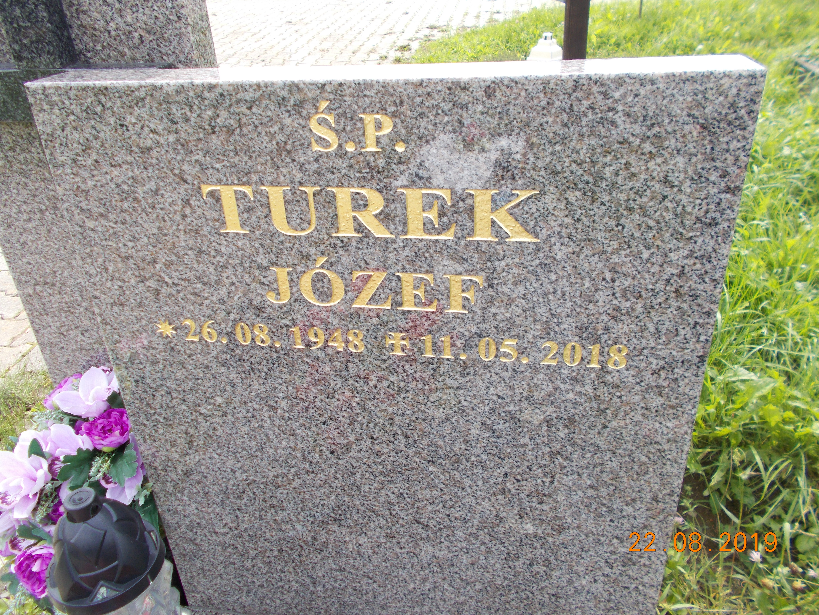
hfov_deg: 67.3
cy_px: 308
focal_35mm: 26
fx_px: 615
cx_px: 410
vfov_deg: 53.1
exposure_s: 1/250
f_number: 3.2
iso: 80
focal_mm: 4.6
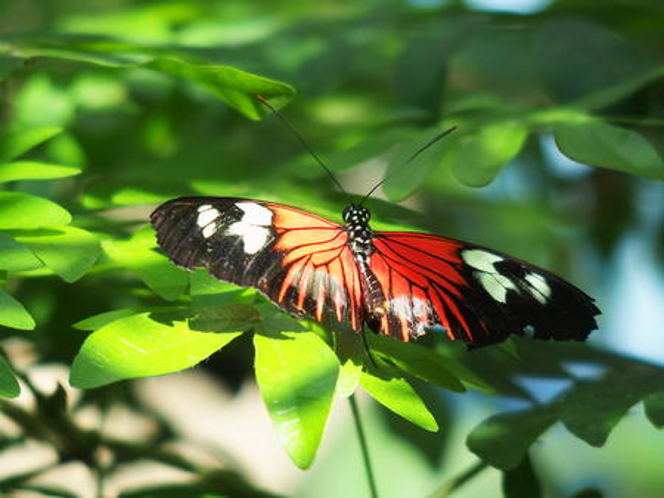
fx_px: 5758
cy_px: 249
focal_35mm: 300
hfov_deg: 6.6
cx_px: 332
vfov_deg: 5.0
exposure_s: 1/320
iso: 100
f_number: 2.8
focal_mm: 64.3
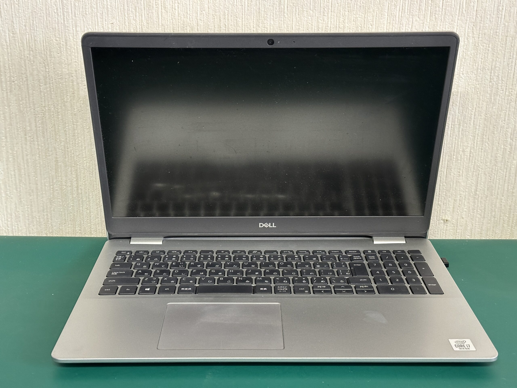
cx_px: 258
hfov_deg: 39.7
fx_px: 717
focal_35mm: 48
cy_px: 194
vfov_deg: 30.3
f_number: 1.78
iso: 320
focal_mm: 6.86
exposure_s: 1/33
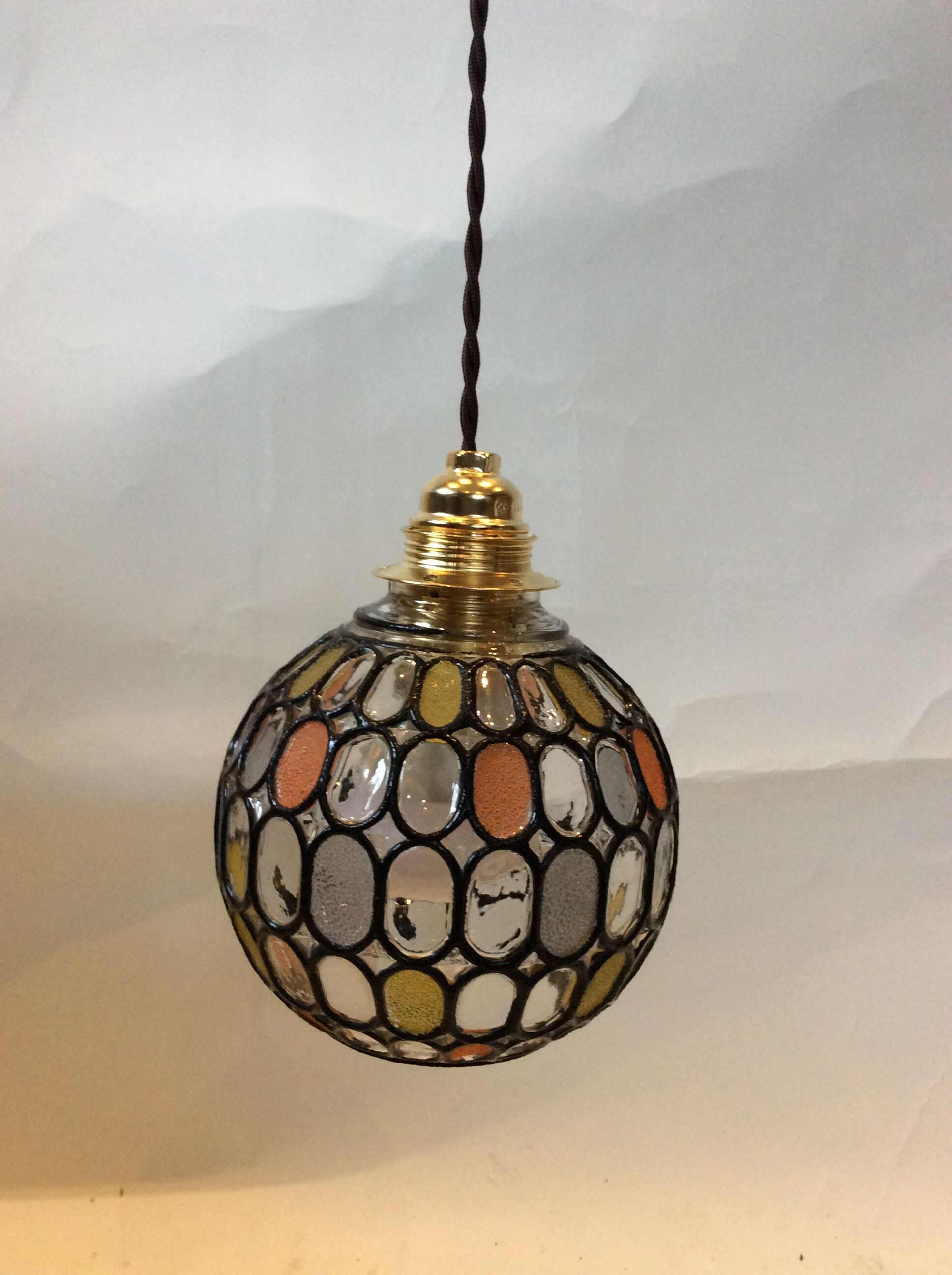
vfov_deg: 56.9
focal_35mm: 32
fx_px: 1177
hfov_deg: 44.1
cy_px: 638
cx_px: 476
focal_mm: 3.3
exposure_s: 1/25
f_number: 2.4
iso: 125
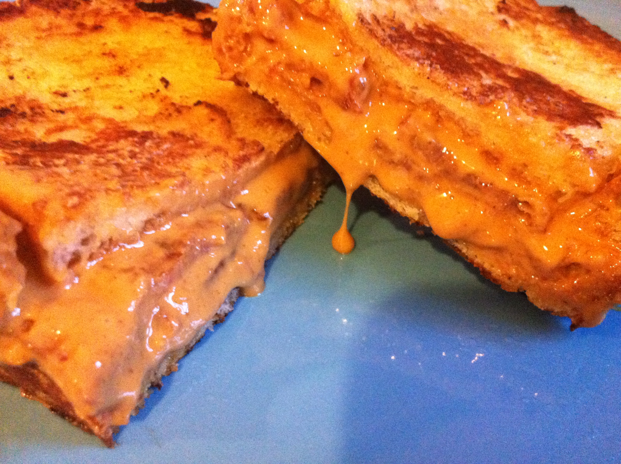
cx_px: 310
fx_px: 627
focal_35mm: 35
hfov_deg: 52.7
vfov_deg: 40.6
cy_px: 232
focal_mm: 3.85
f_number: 2.8
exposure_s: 1/15
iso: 800
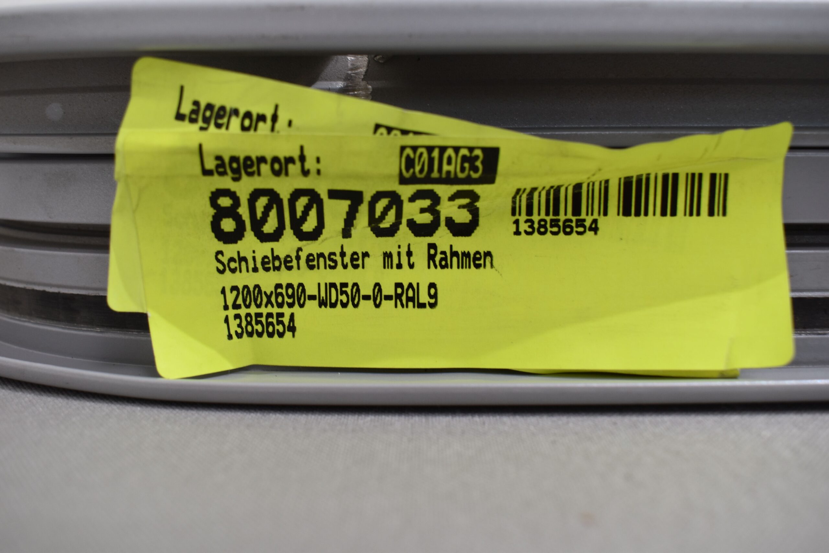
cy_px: 276
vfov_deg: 38.4
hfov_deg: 55.1
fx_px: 794
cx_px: 414
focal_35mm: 34
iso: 400
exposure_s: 1/60
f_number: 6.3
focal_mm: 23
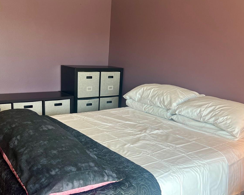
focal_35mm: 36
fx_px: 260
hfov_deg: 50.2
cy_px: 121
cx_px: 112
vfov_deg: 40.9
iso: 64
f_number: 1.5
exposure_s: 1/60
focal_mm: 5.7
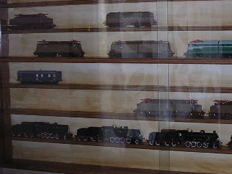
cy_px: 76
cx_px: 211
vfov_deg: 19.1
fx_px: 516
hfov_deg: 24.6
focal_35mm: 77
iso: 100
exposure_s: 1/60.1
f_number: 2.8
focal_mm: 5.8
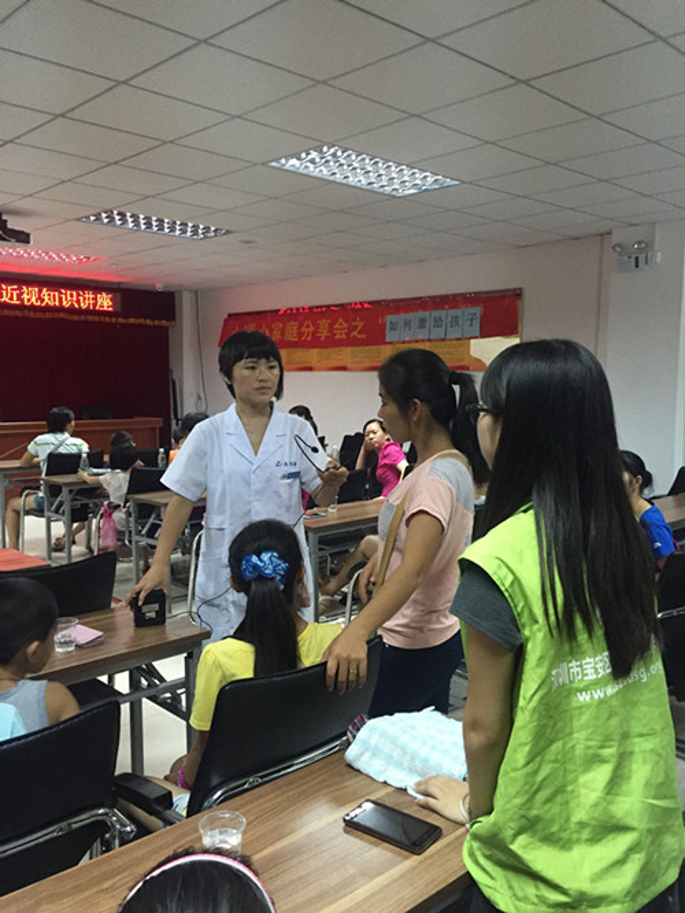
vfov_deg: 61.6
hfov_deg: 48.3
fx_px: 765
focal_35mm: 29
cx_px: 342
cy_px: 456
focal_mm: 4.15
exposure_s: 1/30
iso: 200
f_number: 2.2
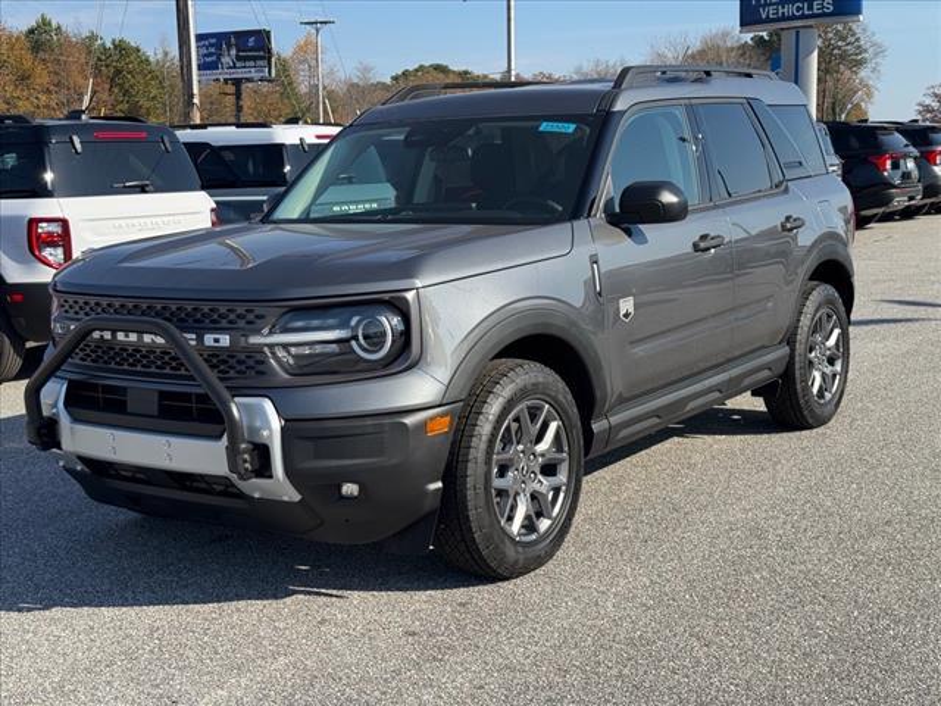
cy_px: 353
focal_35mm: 48
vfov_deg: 30.3
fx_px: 1305
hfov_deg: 39.7
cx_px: 470
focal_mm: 6.76
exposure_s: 1/2717
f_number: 1.78
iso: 64
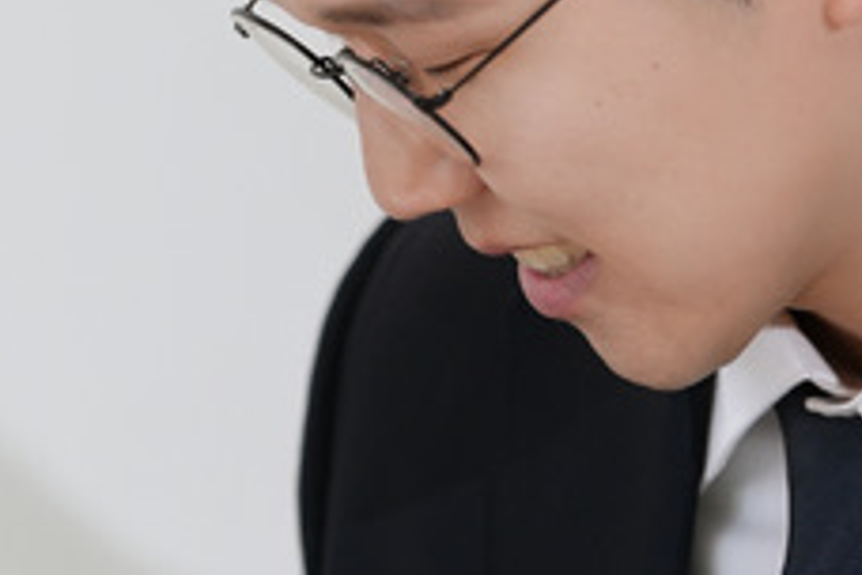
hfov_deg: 4.1
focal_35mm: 496
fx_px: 11876
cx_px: -83
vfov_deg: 2.8
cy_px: 382
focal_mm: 104
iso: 100
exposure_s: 1/640
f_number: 2
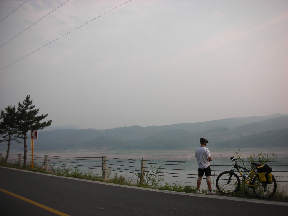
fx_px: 291
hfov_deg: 52.6
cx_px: 144
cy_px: 108
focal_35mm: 35
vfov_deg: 40.7
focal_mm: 5.8
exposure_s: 1/125
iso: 50
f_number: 3
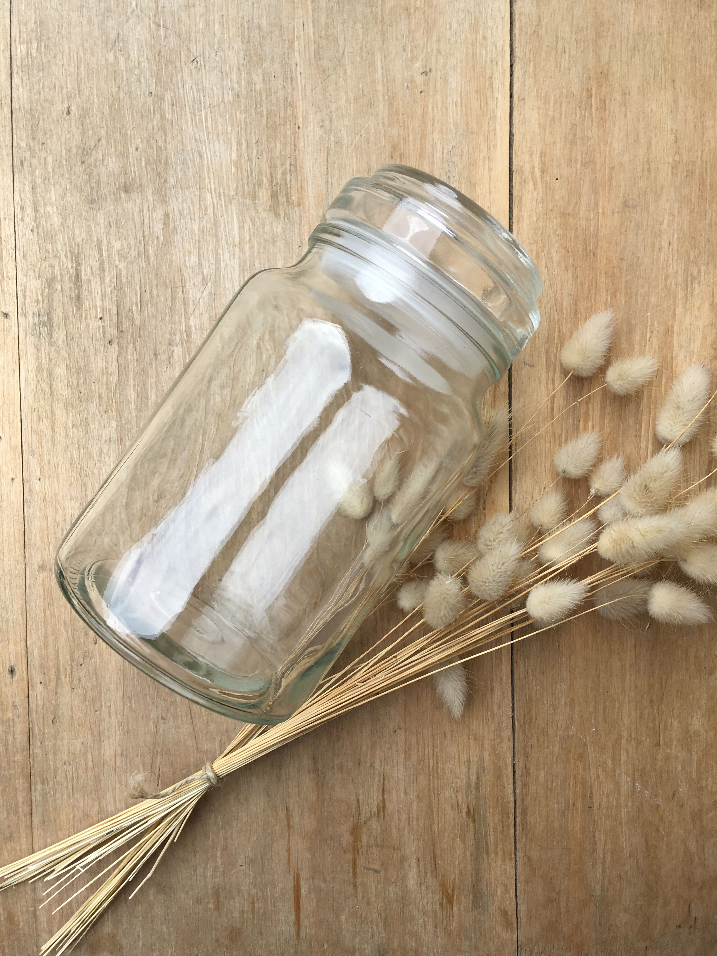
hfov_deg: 48.2
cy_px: 478
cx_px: 358
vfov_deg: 61.7
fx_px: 801
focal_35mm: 29
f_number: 2.2
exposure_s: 1/262
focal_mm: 4.15
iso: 25
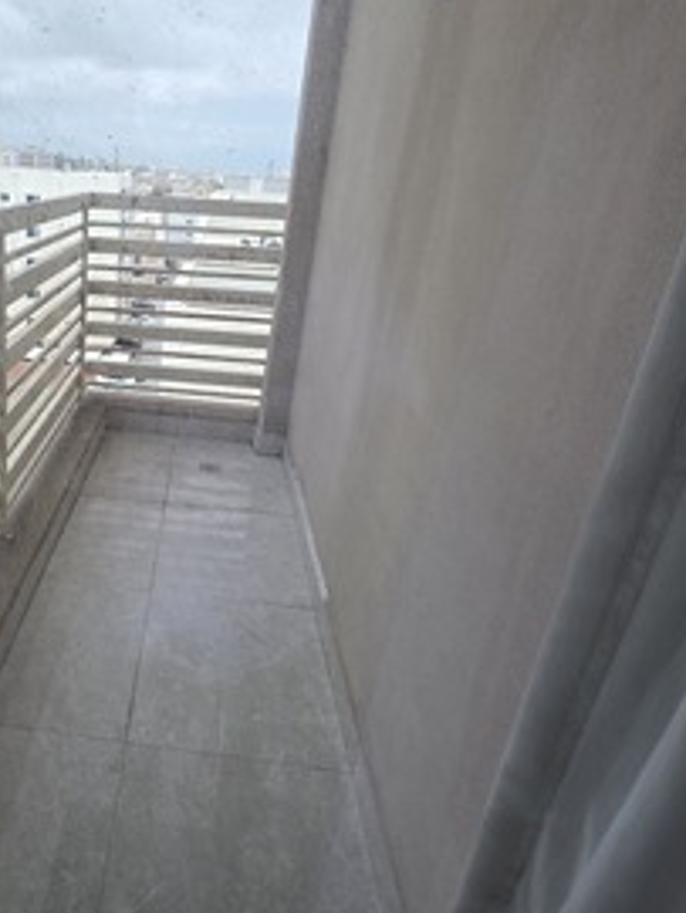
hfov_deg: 57.1
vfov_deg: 75.8
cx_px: 147
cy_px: 384
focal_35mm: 22
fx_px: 580
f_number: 1.9
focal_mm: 2.2
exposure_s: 1/419
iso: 40
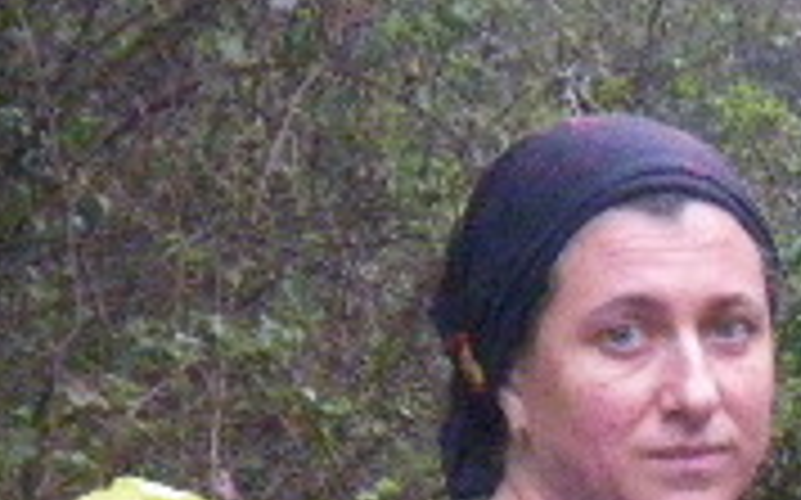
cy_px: 896
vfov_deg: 6.0
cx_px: 821
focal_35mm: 213
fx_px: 4647
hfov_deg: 9.8
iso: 800
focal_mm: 7.5
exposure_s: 1/15
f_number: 4.2
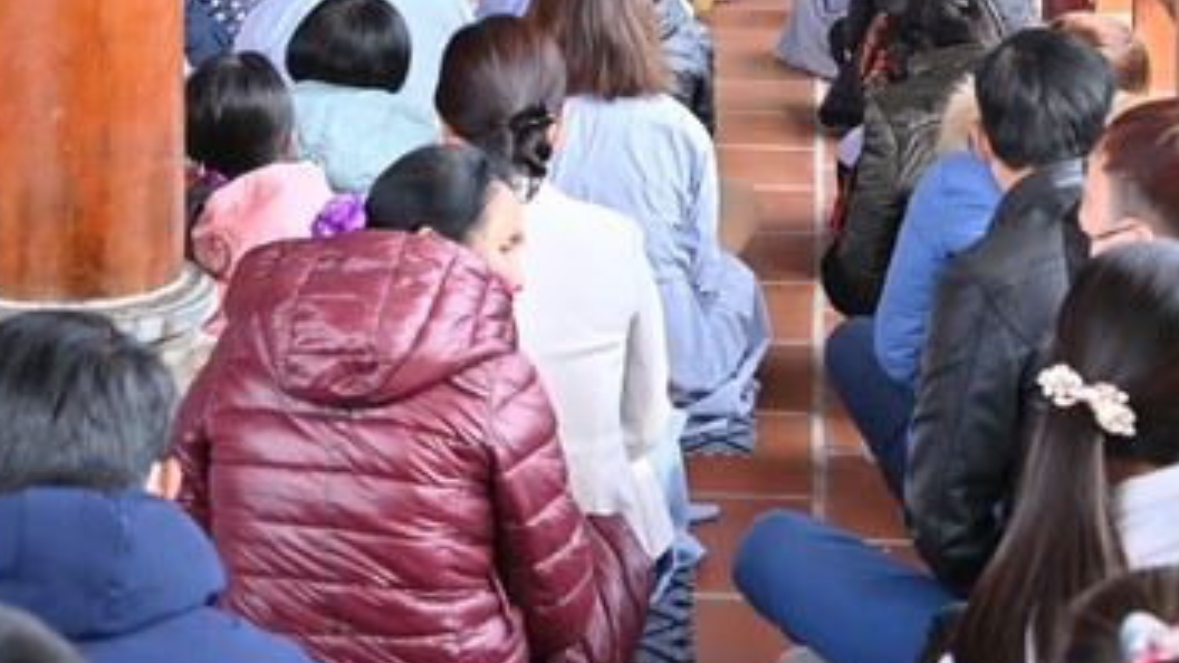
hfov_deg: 23.9
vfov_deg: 12.9
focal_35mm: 89
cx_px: 673
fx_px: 2782
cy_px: -342
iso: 320
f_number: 5.6
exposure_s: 1/80
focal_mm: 46
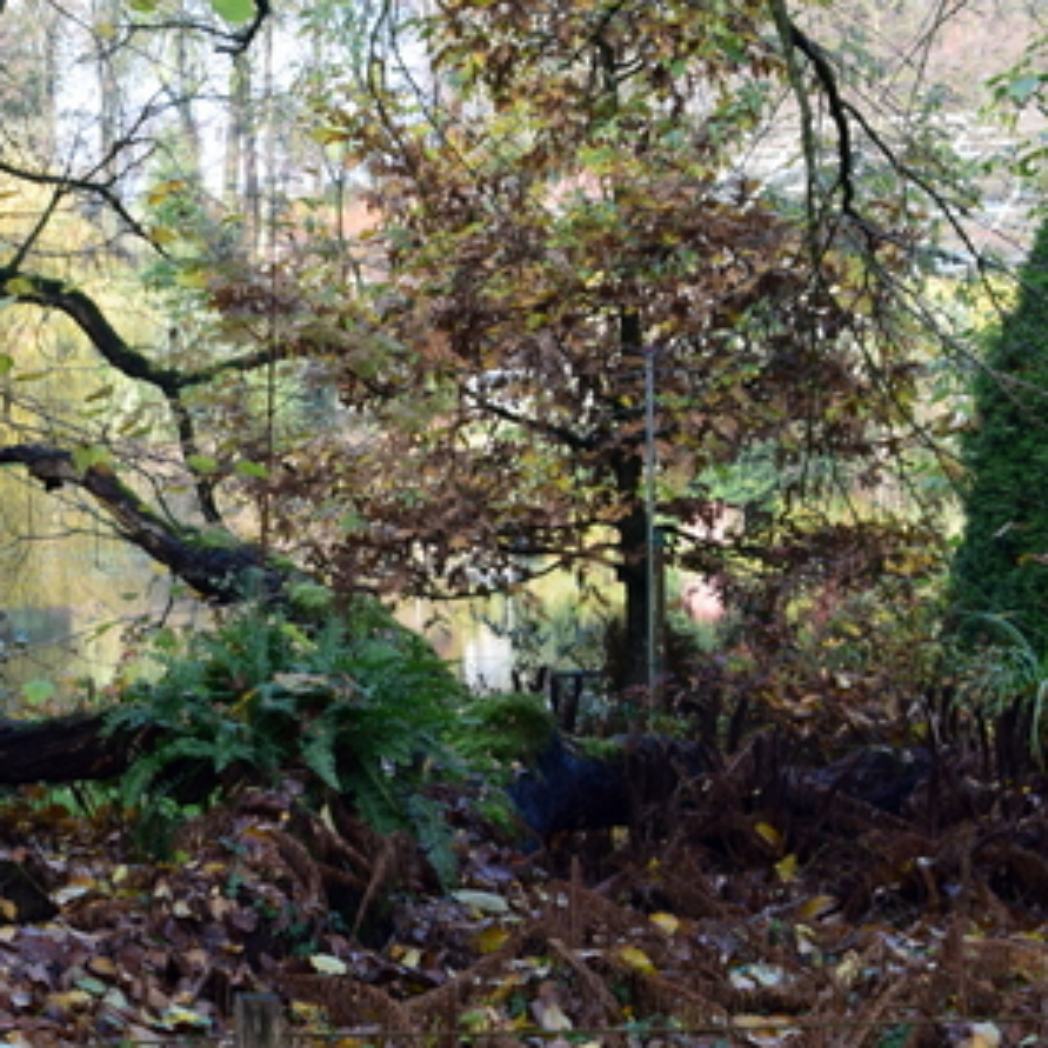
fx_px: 3768
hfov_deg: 15.6
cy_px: 522
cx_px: 102
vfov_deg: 15.8
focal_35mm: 110
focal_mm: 32
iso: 400
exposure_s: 1/100
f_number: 9
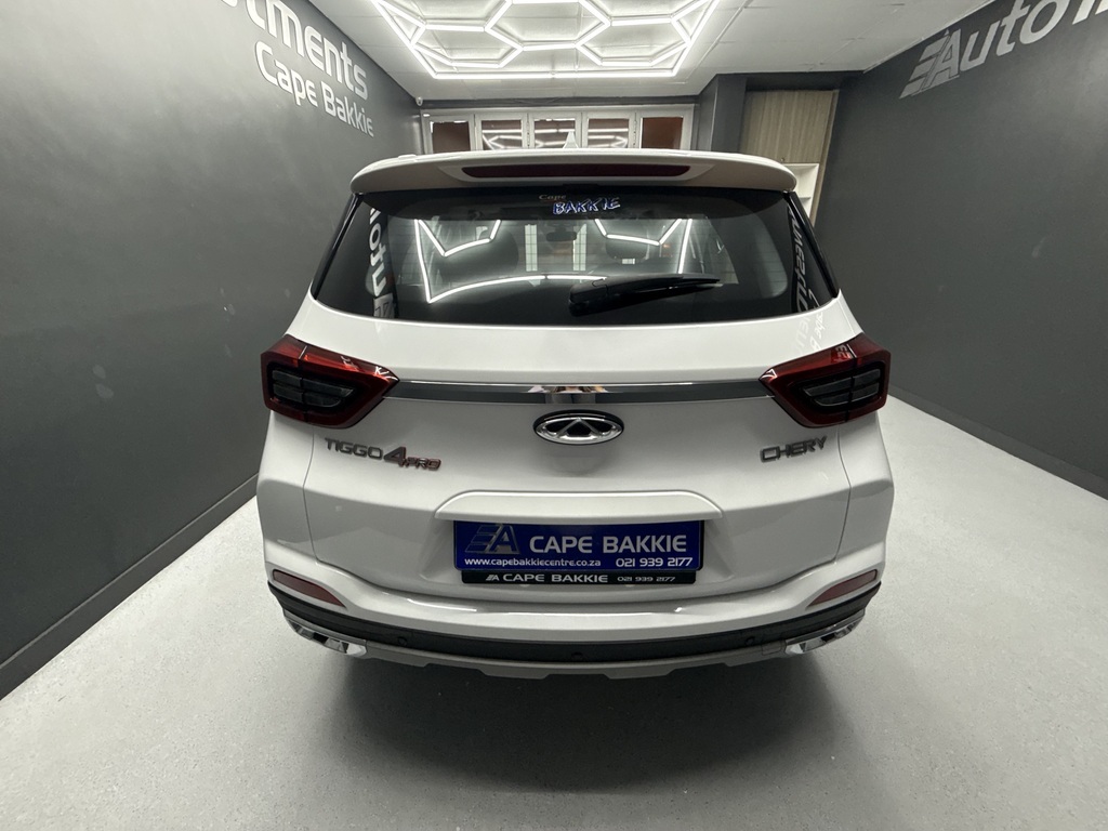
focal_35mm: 14
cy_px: 416
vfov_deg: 85.7
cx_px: 554
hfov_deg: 102.1
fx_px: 448
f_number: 2.2
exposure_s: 1/100
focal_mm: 2.22
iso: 200
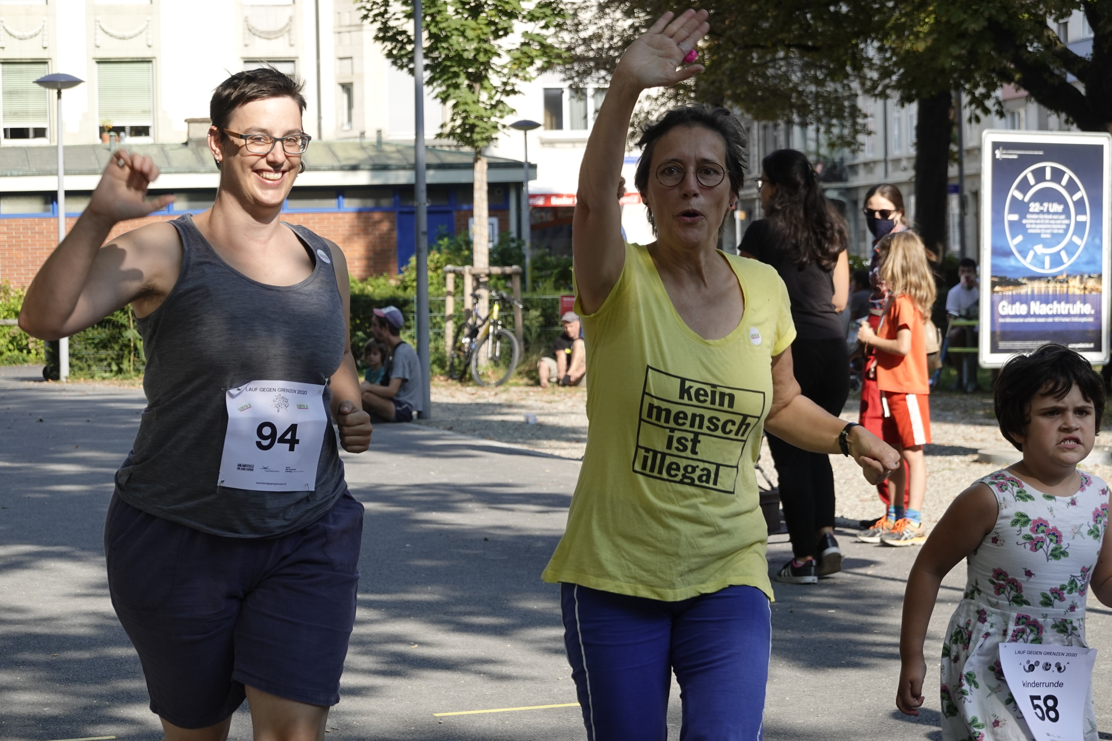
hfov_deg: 18.4
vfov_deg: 12.3
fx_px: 3428
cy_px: 370
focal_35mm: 111
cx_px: 556
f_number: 4.5
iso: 125
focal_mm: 40.37
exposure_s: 1/400
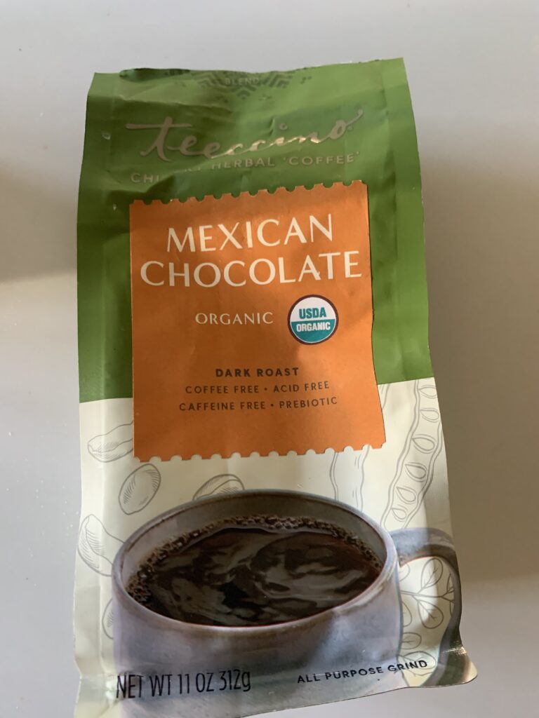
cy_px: 359
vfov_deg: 67.3
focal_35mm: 26
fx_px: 540
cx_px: 270
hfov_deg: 53.1
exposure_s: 1/60
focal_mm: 4.25
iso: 320
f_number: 1.8
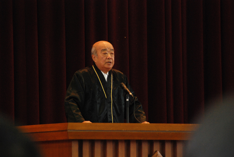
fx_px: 2343
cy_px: 78
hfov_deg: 5.7
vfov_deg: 3.8
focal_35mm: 360
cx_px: 117
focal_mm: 240
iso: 1600
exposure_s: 1/60
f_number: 6.3
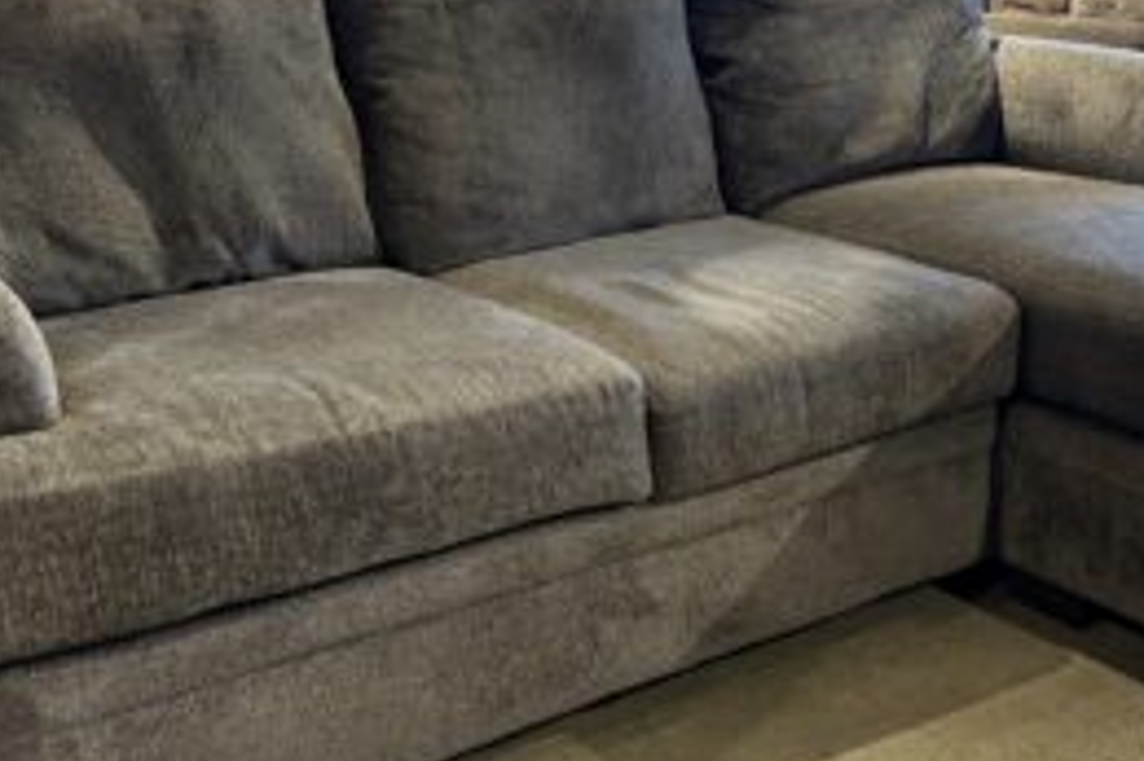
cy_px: 411
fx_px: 1651
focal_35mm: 52
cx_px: 713
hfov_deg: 38.0
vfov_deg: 25.9
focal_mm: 5.96
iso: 250
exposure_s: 1/60
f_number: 1.6
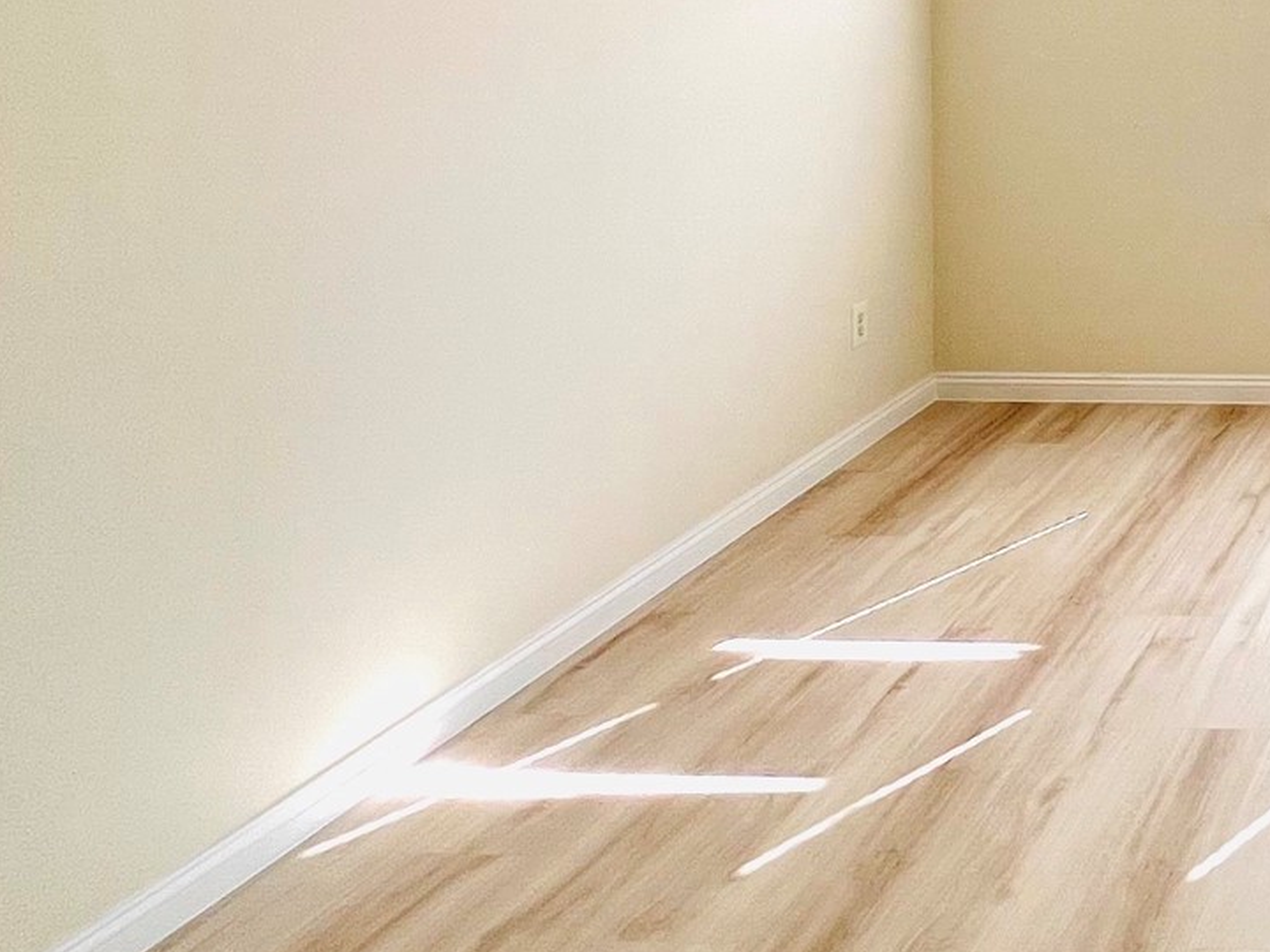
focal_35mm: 37
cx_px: 1616
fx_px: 1357
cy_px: -58
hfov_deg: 35.7
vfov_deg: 34.2
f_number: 1.8
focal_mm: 1.57
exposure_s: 1/149
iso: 32
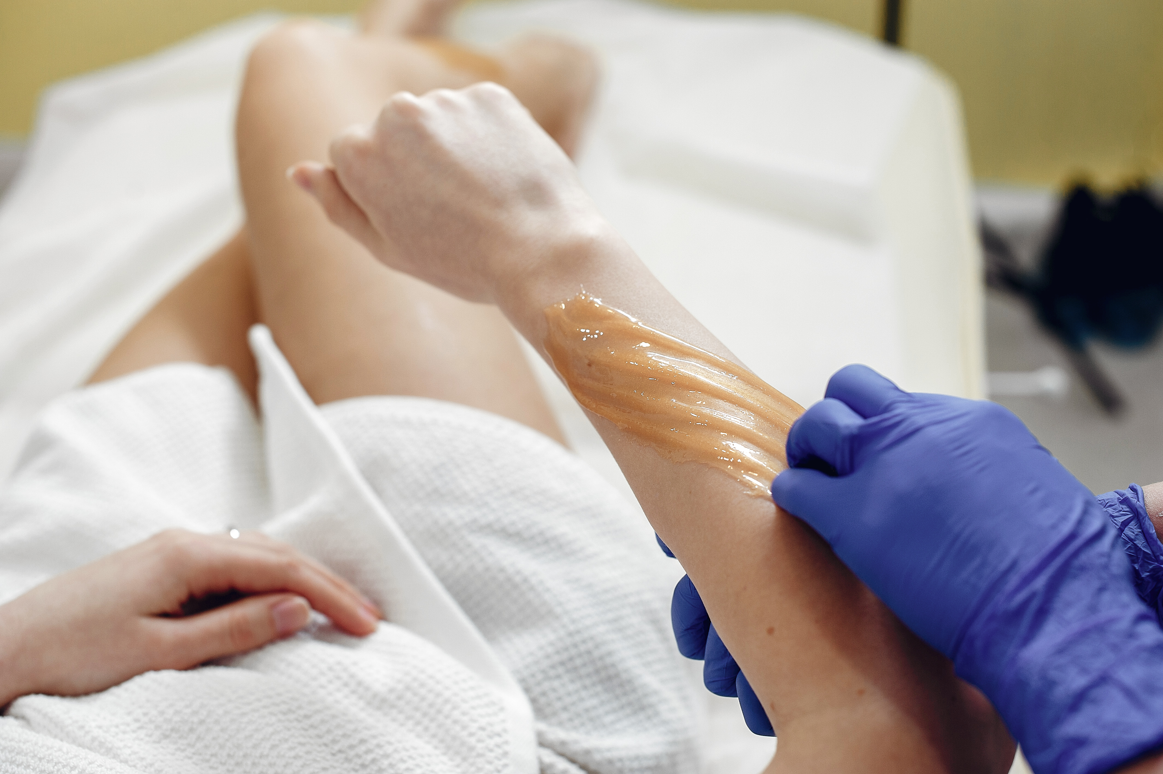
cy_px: 387
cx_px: 582
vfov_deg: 27.0
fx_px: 1614
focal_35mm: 50
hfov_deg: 39.6
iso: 320
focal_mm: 50
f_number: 4
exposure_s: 1/125
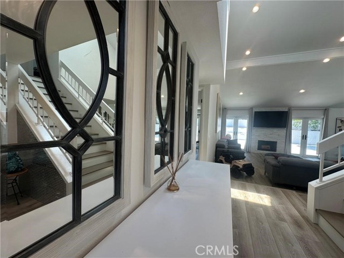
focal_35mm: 14
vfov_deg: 85.7
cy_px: 129
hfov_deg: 102.1
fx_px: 139
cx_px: 172
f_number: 2.2
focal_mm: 2.22
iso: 64
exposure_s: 1/120
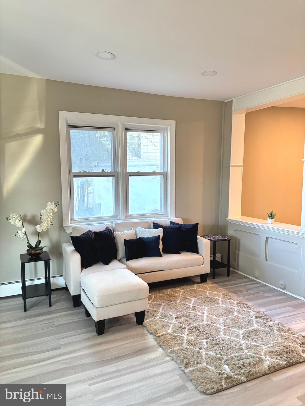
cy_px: 203
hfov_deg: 53.1
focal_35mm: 26
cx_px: 152
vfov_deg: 67.3
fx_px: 305
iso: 500
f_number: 1.6
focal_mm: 5.96
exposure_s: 1/60
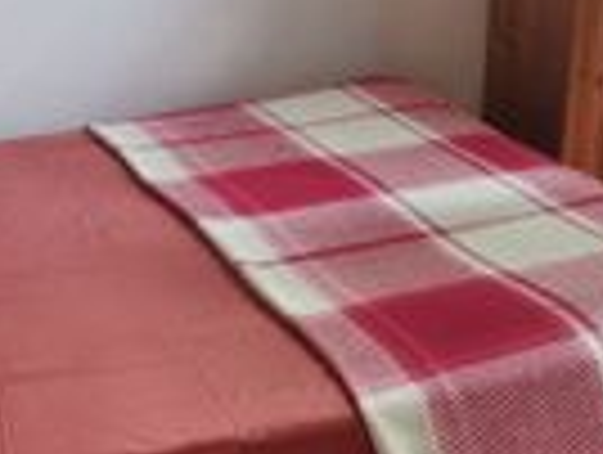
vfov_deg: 18.9
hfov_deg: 25.5
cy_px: 463
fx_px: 1326
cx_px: 216
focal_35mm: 76
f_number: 2.2
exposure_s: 1/33.3
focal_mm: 2.26
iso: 250
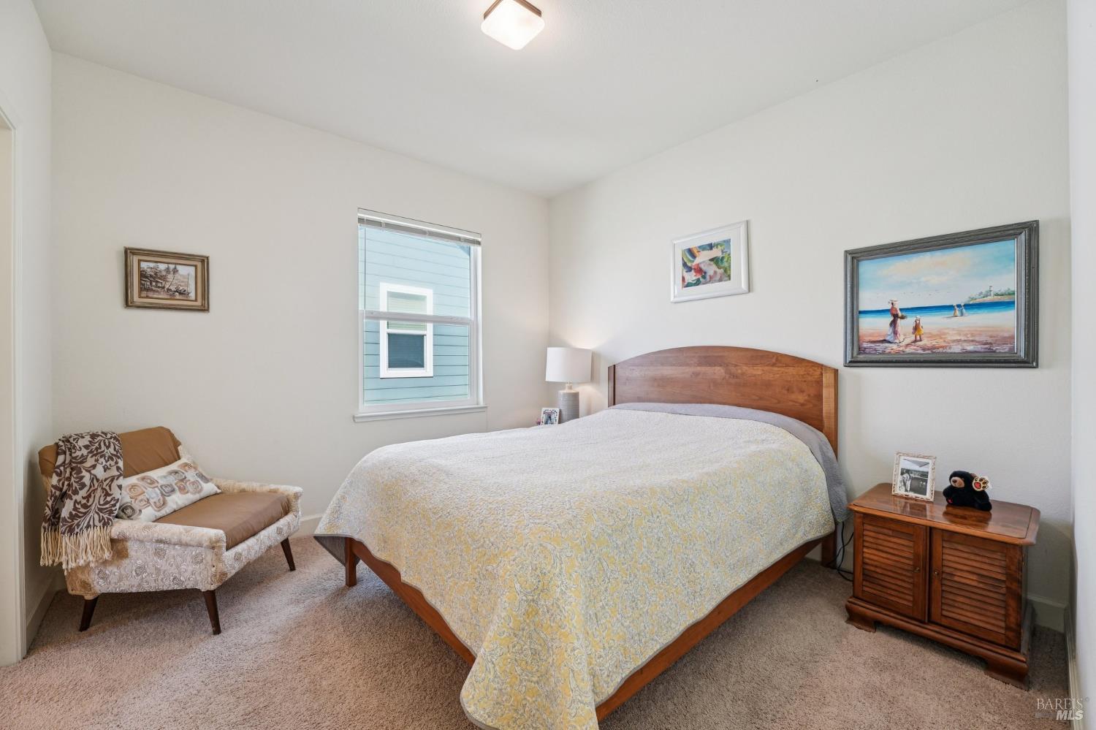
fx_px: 426
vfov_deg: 81.2
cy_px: 365
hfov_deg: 104.3
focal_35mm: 14
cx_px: 548
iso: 640
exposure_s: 1/40
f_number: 8
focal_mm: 14
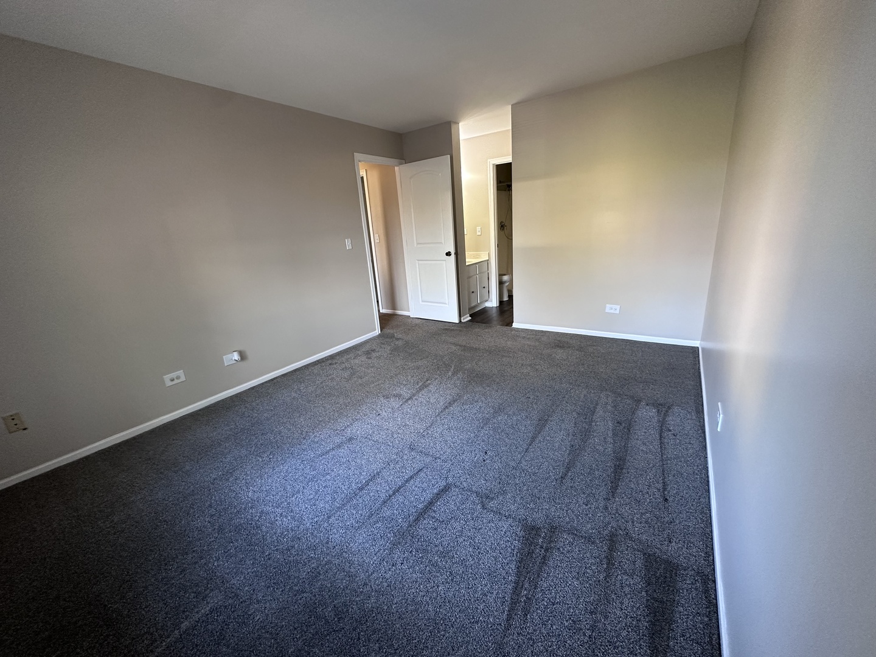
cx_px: 438
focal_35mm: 14
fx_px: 354
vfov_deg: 85.7
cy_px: 328
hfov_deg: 102.1
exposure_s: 1/60
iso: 200
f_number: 2.2
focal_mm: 2.22
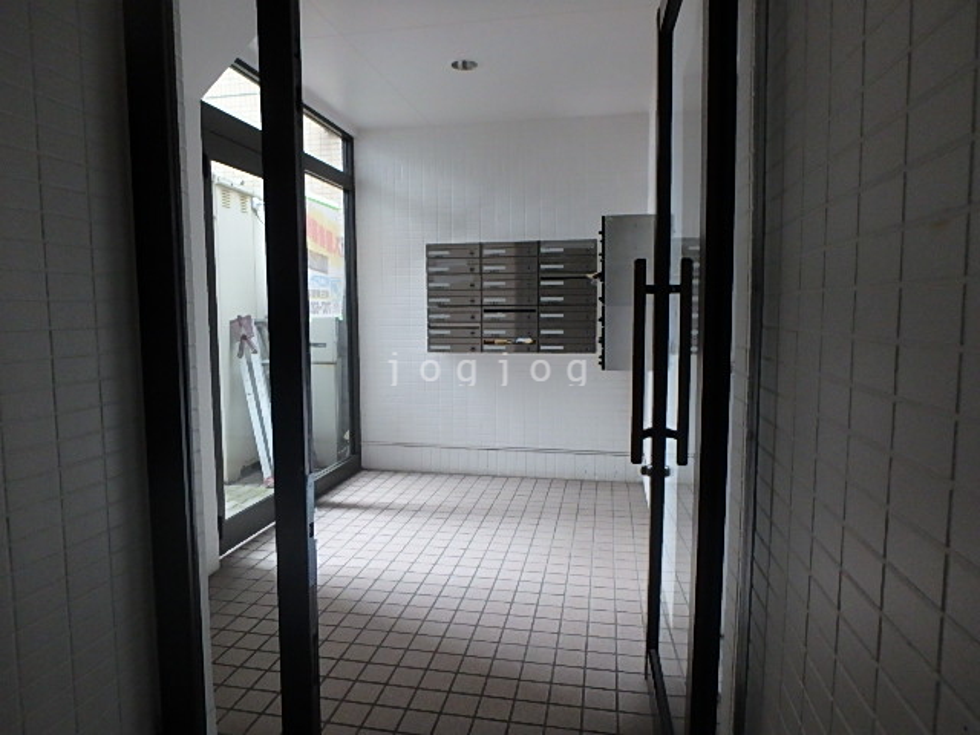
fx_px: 595
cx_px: 490
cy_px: 368
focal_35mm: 21
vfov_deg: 63.4
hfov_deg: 79.0
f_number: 3.5
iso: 500
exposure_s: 1/100
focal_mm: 3.7
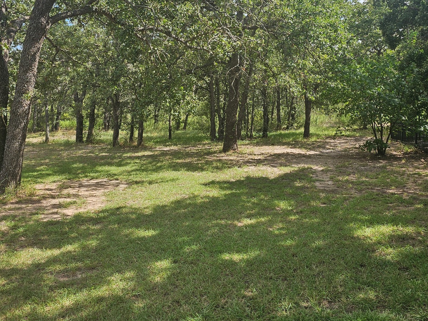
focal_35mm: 36
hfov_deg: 51.3
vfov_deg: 38.8
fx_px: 445
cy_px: 87
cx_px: 238
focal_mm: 6.3
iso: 10
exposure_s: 1/322
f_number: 1.7
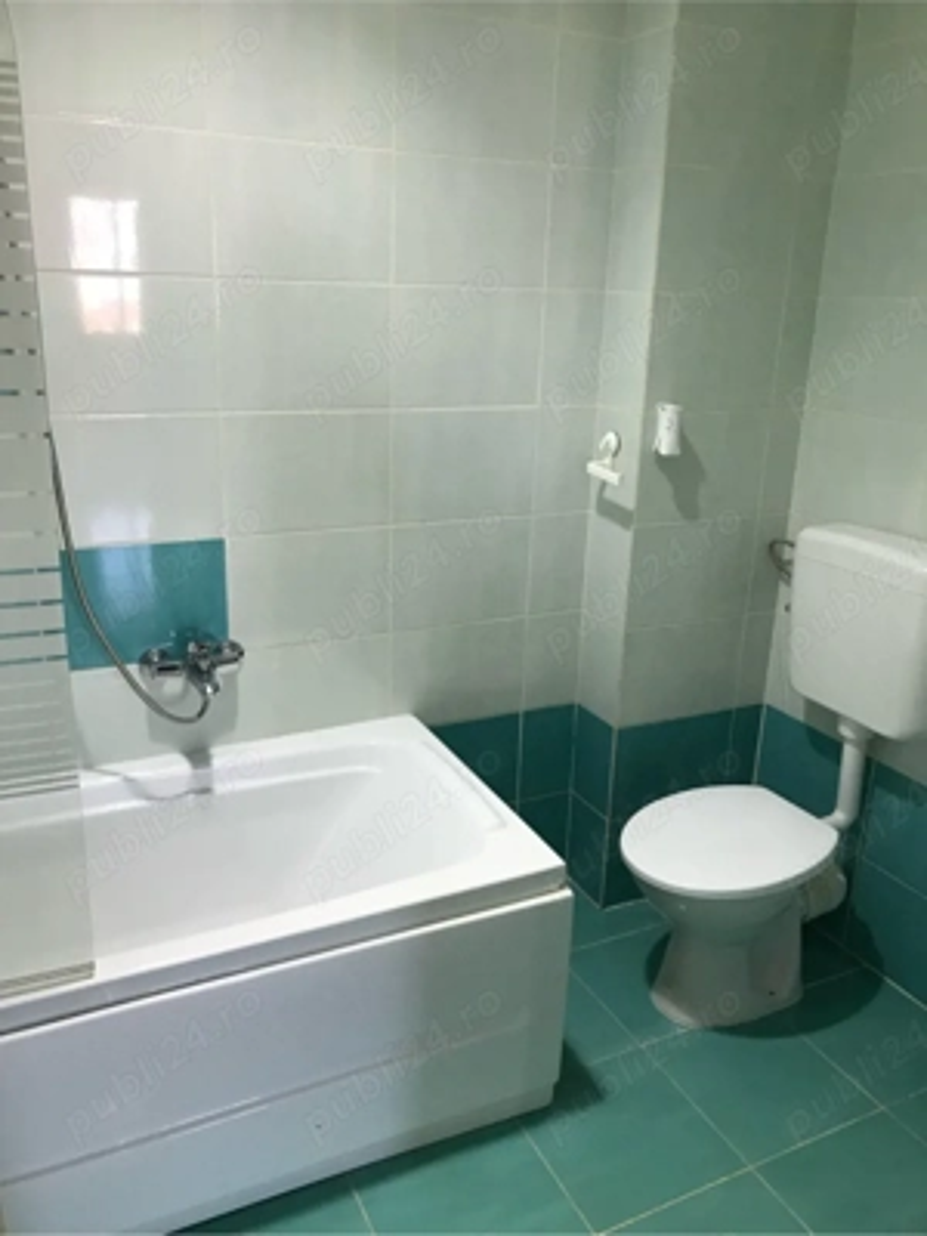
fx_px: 1000
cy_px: 618
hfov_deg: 49.7
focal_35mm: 28
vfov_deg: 63.4
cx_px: 464
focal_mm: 3.99
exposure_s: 1/33
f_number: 1.8
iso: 40
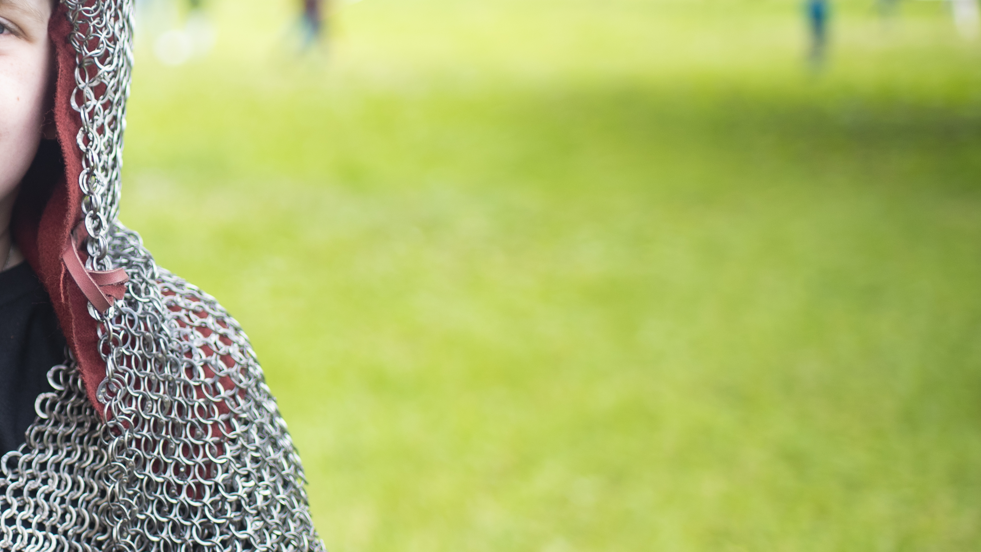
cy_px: 240
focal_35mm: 78
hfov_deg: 25.7
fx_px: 2029
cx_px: -10
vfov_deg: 15.5
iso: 200
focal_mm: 35
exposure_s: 1/500
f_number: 2
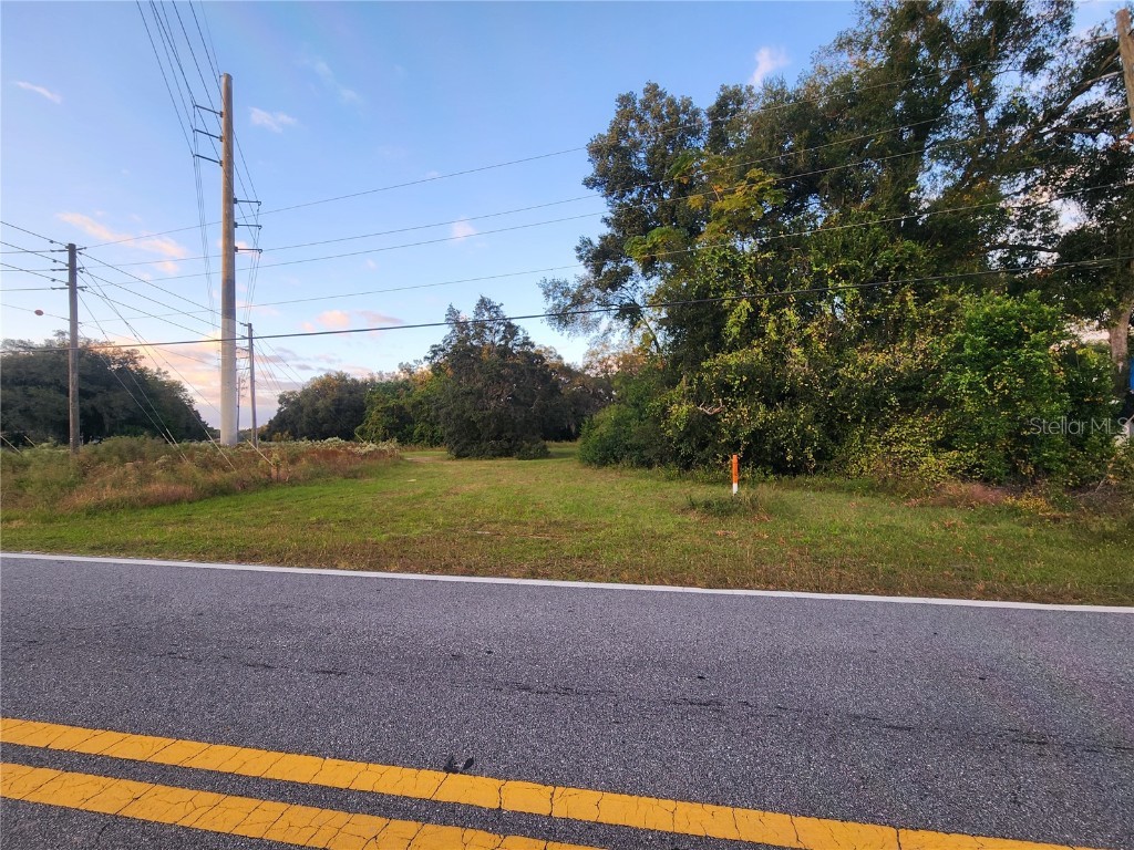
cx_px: 567
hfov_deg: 106.2
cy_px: 425
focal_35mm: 13
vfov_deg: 89.9
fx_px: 426
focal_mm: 2.2
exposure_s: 1/123
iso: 50
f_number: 2.2
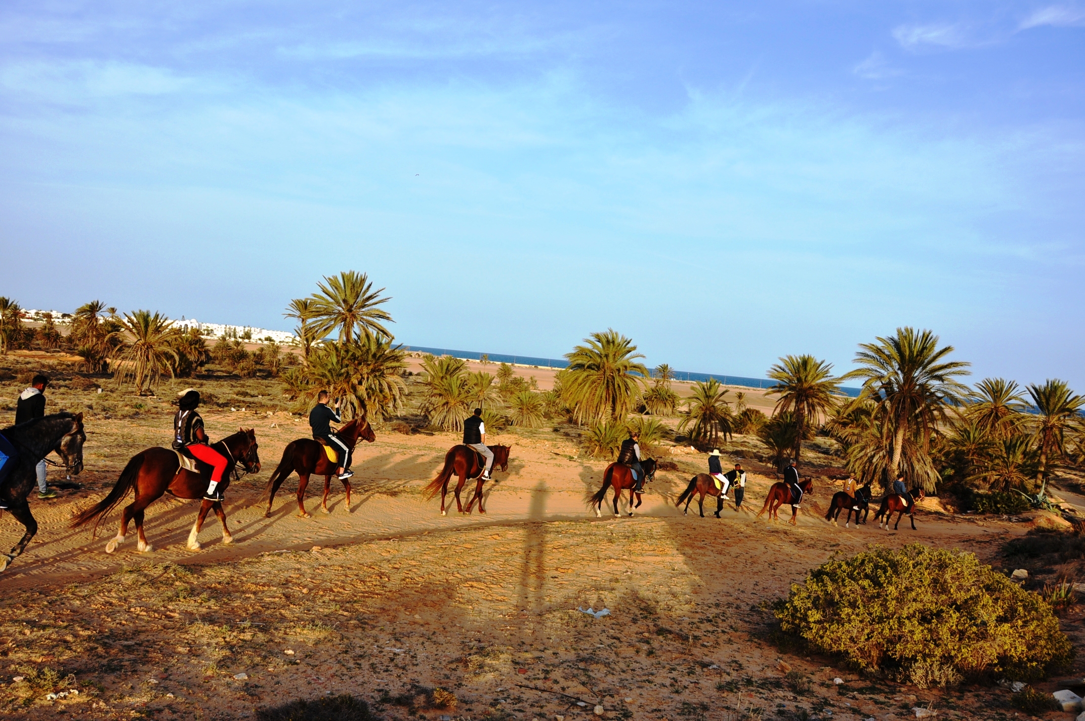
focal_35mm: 27
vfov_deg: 47.8
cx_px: 542
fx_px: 813
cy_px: 360
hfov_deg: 67.4
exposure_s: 1/320
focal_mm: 18
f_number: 8
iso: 200
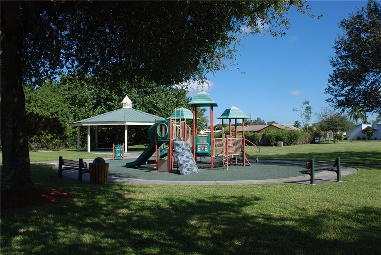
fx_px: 349
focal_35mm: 33
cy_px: 128
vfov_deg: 40.0
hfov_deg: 57.2
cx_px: 190
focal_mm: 22
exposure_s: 1/200
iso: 100
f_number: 7.1
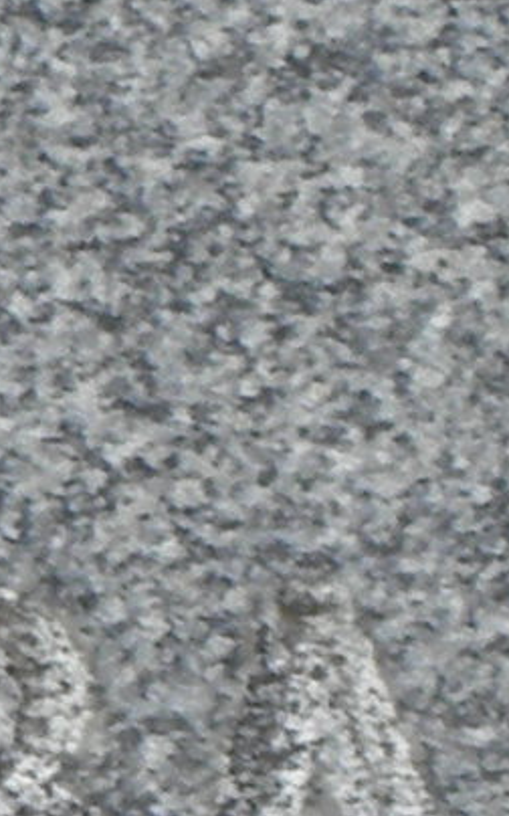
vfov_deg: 3.8
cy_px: 848
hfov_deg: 2.3
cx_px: -1769
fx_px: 12269
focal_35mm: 552
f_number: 5.6
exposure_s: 1/160
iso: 64
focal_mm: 9.57
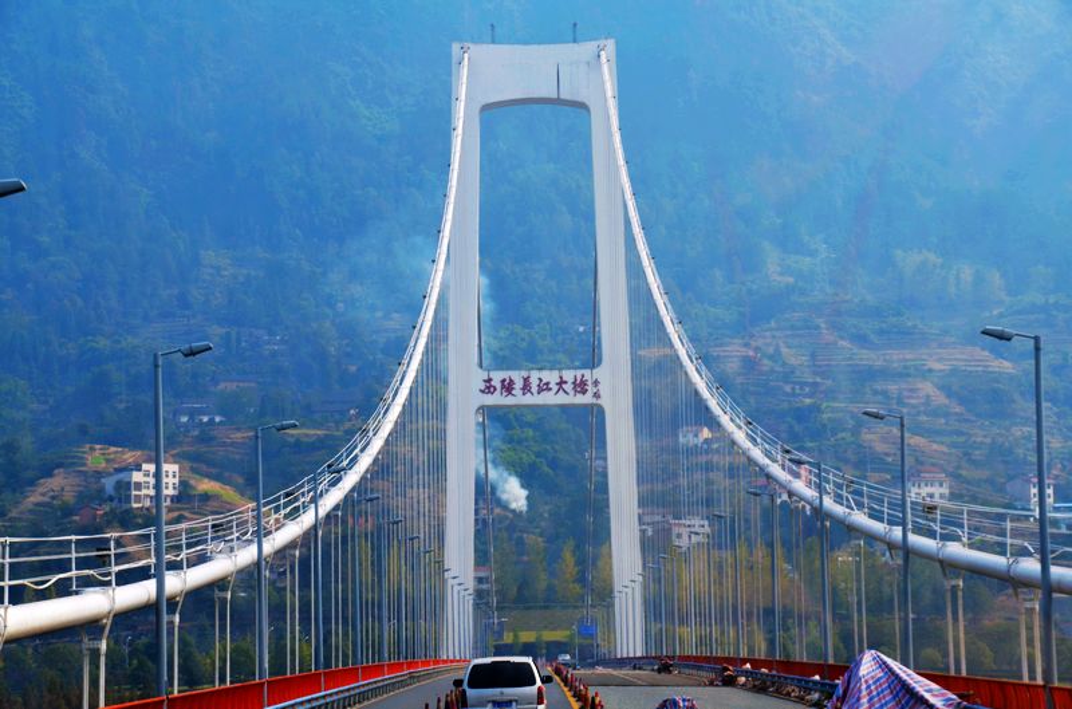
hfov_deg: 17.5
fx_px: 3475
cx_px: 536
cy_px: 354
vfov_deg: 11.6
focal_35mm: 117
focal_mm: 78
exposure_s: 1/125
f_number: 11
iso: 100
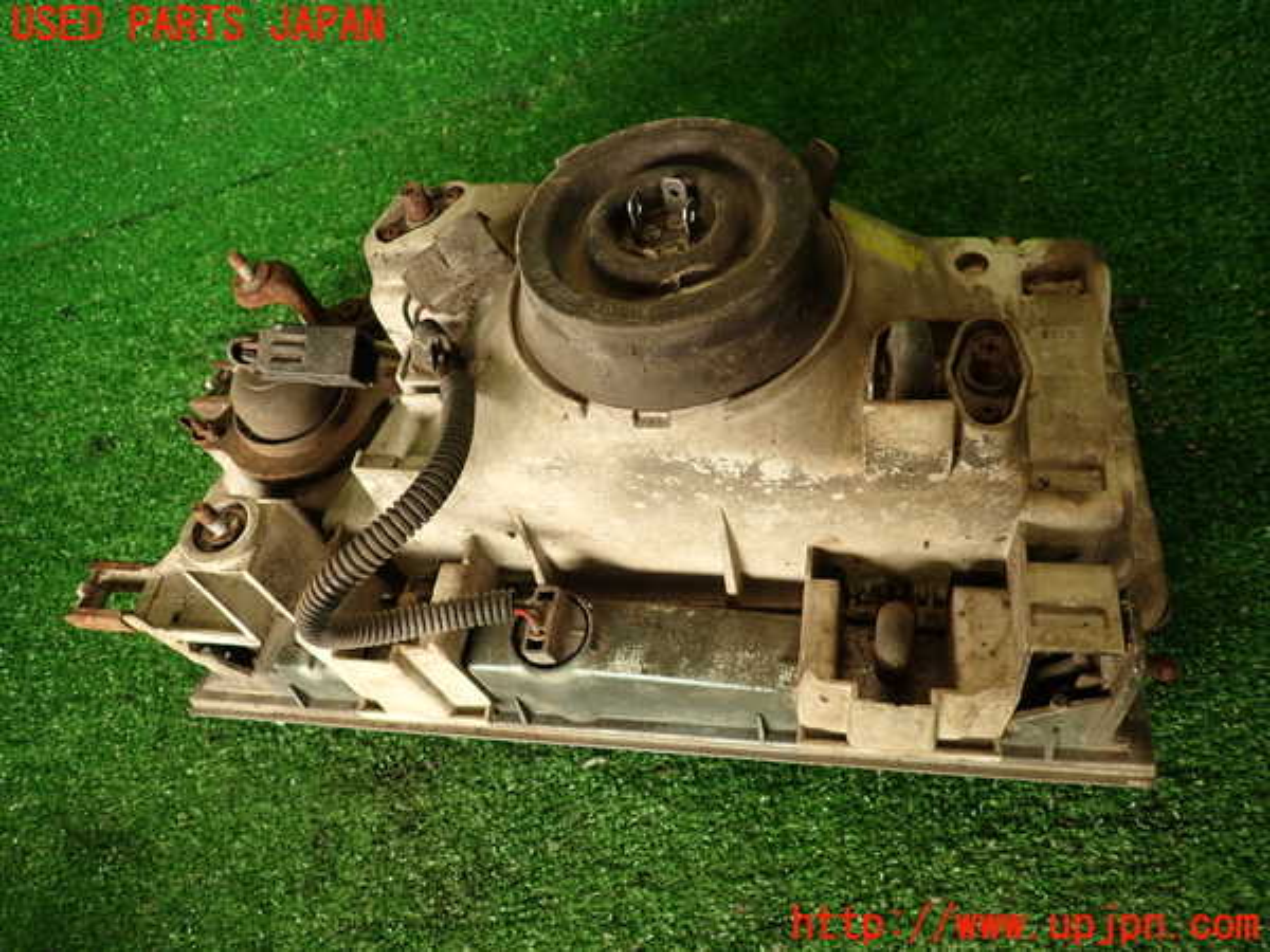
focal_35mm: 25
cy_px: 476
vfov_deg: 54.9
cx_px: 635
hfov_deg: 69.4
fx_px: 917
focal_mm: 4.5
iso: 100
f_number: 2
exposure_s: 1/80
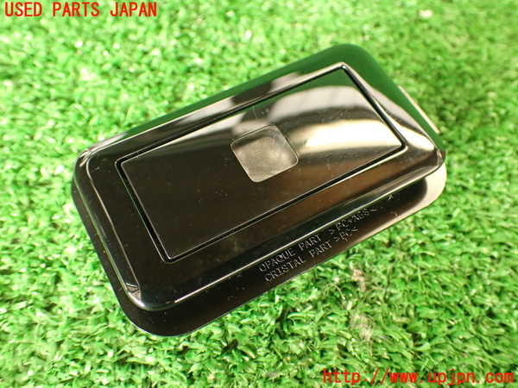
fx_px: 539
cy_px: 194
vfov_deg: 39.7
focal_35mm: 36
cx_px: 259
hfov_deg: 51.4
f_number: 2.5
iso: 500
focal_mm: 6.37
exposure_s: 1/40
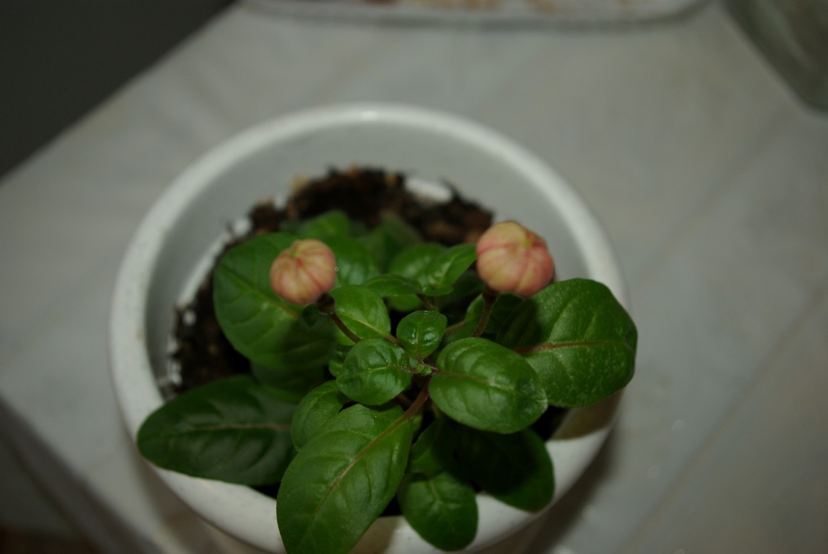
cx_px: 414
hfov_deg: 42.3
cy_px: 277
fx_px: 1071
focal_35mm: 46
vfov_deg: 29.0
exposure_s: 1/125
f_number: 4
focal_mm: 31
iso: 200
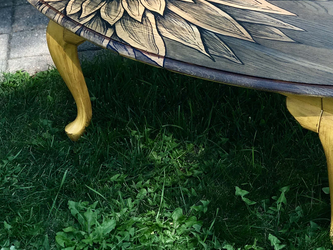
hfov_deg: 18.1
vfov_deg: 13.6
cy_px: 44
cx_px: 262
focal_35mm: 108
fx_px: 1039
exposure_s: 1/285
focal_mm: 6.6
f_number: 2.8
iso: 20
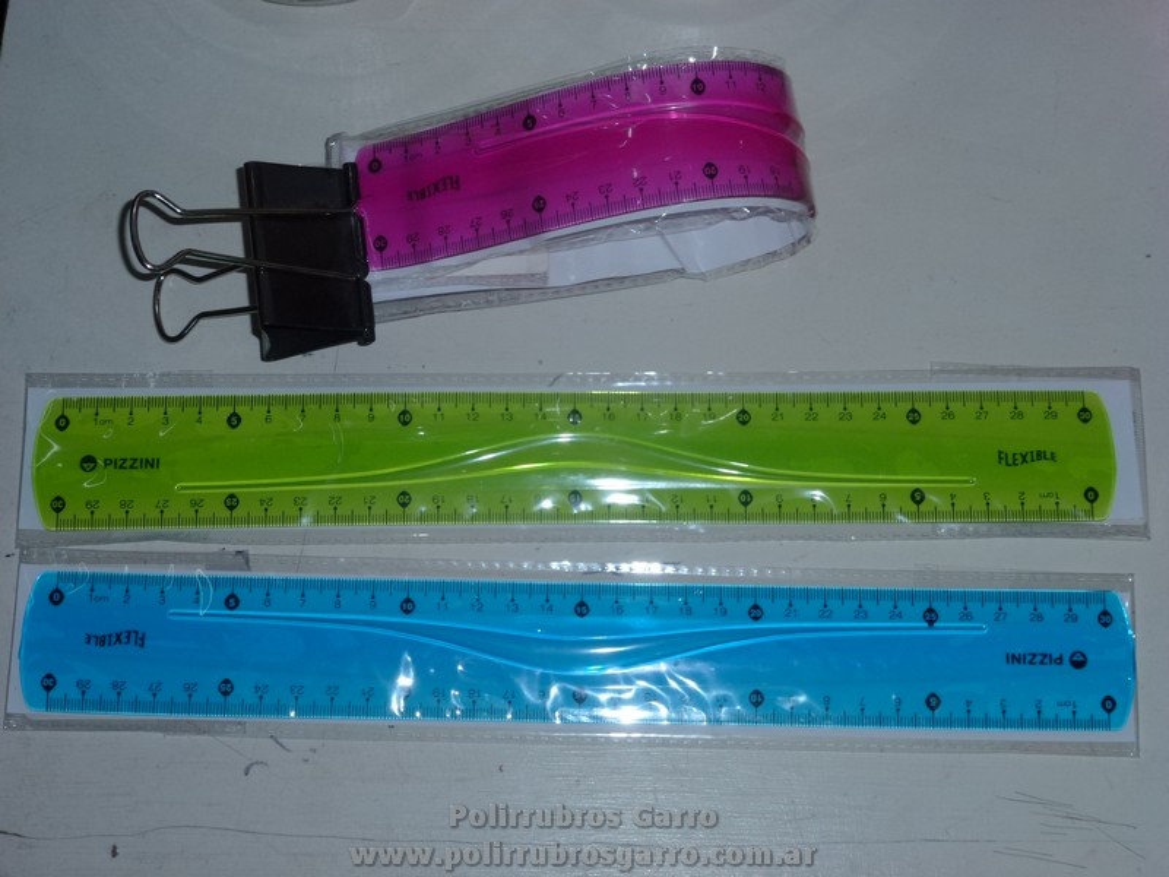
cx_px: 584
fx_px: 1925
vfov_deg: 25.7
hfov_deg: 33.8
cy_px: 438
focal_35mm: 57
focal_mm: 10.1
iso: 100
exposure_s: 1/60
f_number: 4.4
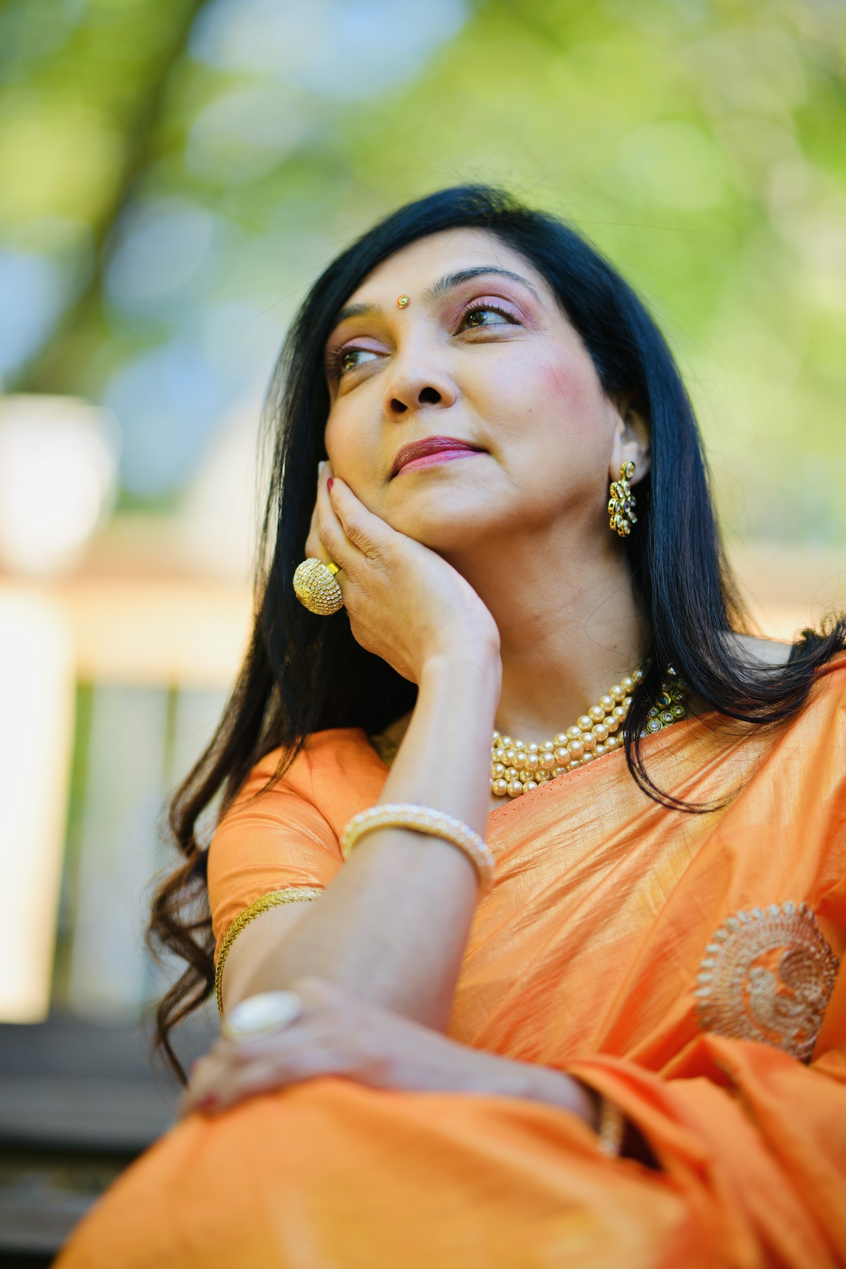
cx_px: 448
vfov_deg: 18.3
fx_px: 3947
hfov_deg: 12.2
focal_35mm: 112
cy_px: 601
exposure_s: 1/400
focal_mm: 105
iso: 100
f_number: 1.4
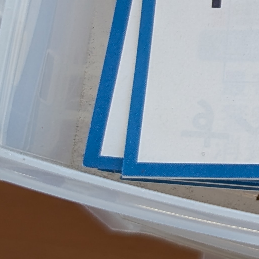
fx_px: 1448
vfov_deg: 10.0
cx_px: 475
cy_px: -89
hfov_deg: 9.7
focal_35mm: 171
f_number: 1.68
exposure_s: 1/66.7
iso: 27
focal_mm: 6.9
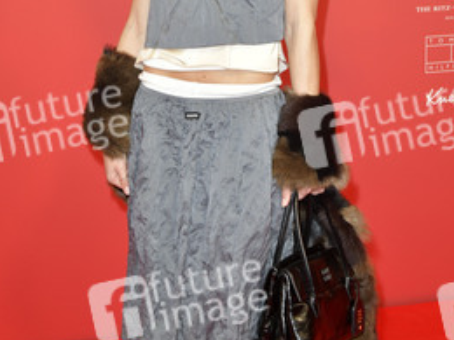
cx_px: 229
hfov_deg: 29.8
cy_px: 40
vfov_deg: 22.1
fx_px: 852
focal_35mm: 65
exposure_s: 1/250
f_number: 6.3
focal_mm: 44
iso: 1600
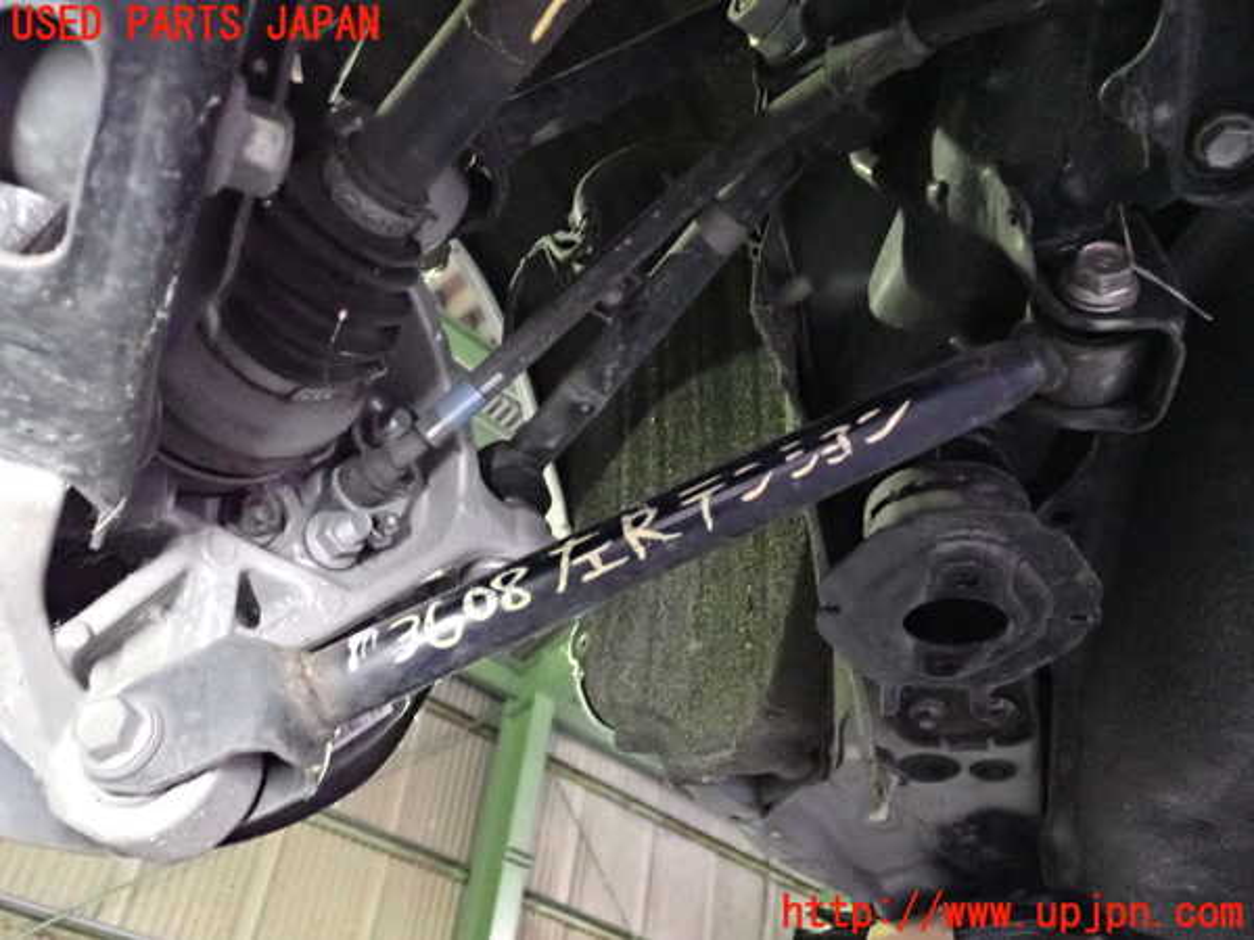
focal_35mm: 30
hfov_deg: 60.0
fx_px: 1087
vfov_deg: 46.8
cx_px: 627
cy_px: 470
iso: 4000
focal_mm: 5.4
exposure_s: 1/60
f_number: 2.3
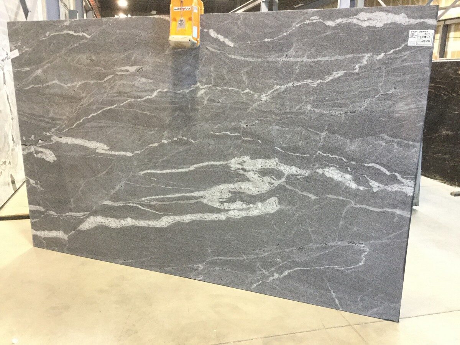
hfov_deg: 58.4
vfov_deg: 45.4
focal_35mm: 31
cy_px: 172
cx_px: 230
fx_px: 412
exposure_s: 1/20
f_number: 2.4
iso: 200
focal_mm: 3.3
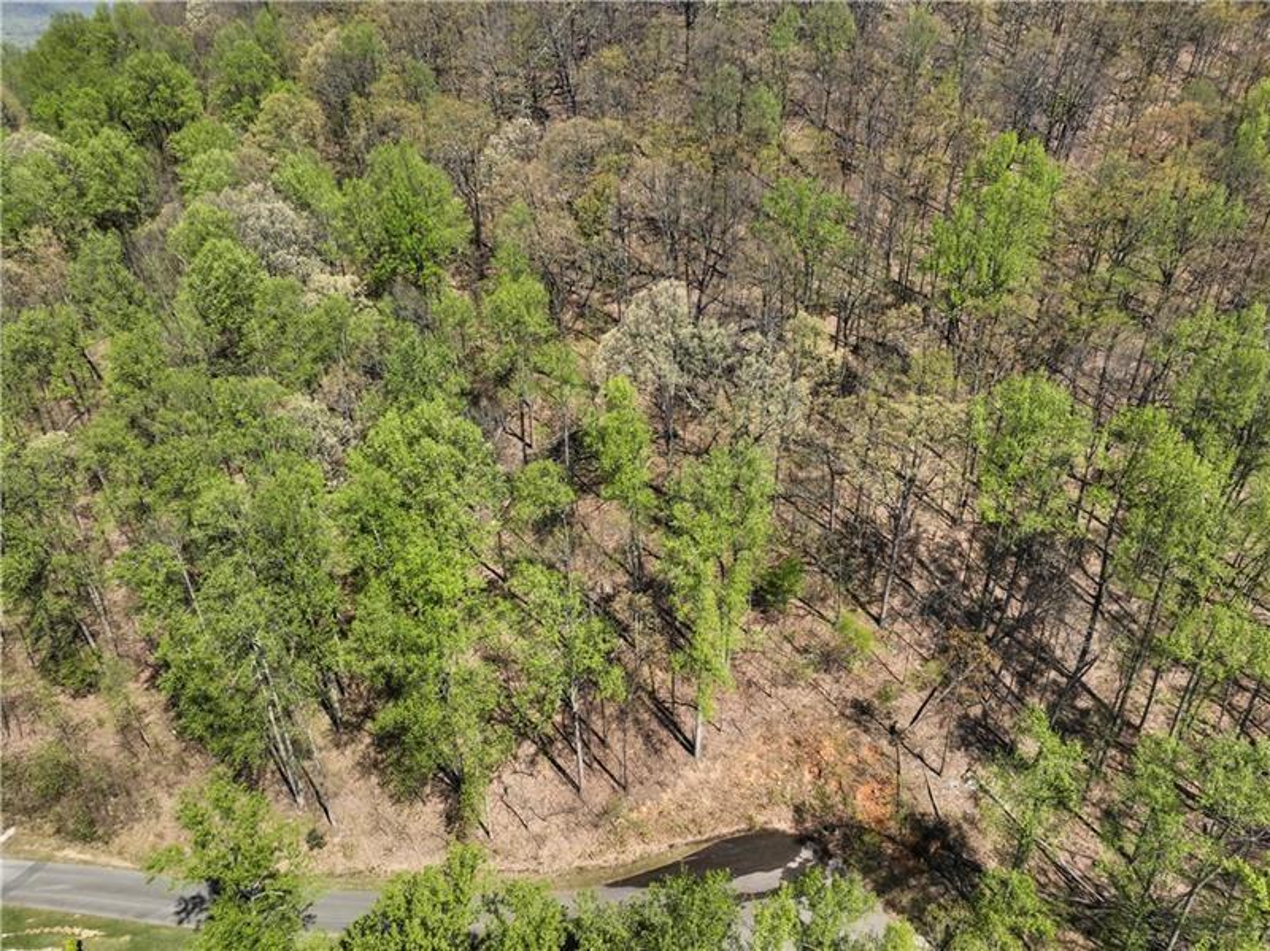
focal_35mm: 24
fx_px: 880
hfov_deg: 71.6
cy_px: 476
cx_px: 635
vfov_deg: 56.8
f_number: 8
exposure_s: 1/800
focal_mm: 12.29
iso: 200
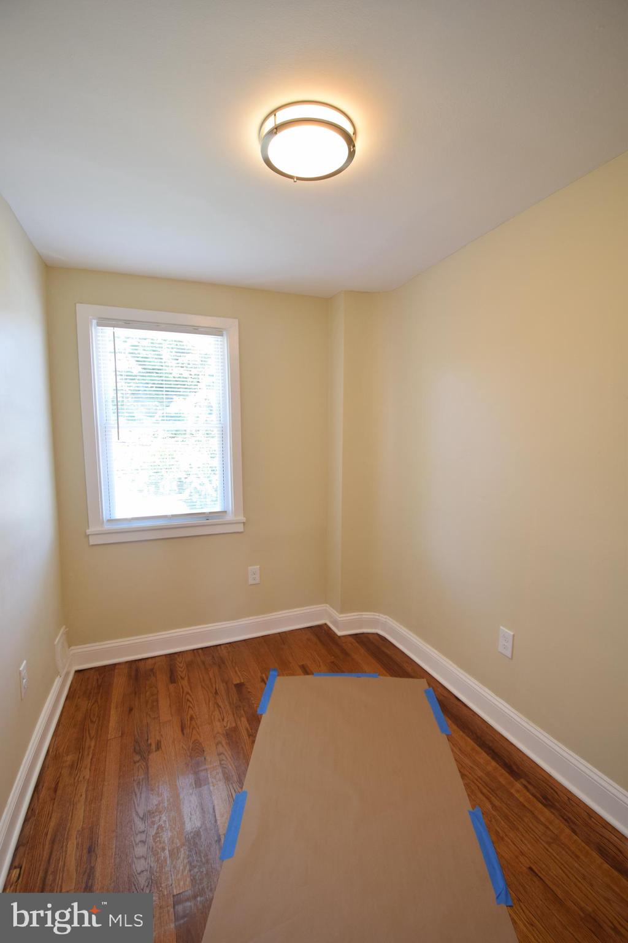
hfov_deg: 77.3
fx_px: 392
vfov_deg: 100.4
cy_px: 472
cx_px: 314
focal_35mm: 15
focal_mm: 10
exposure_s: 1/60
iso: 320
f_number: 4
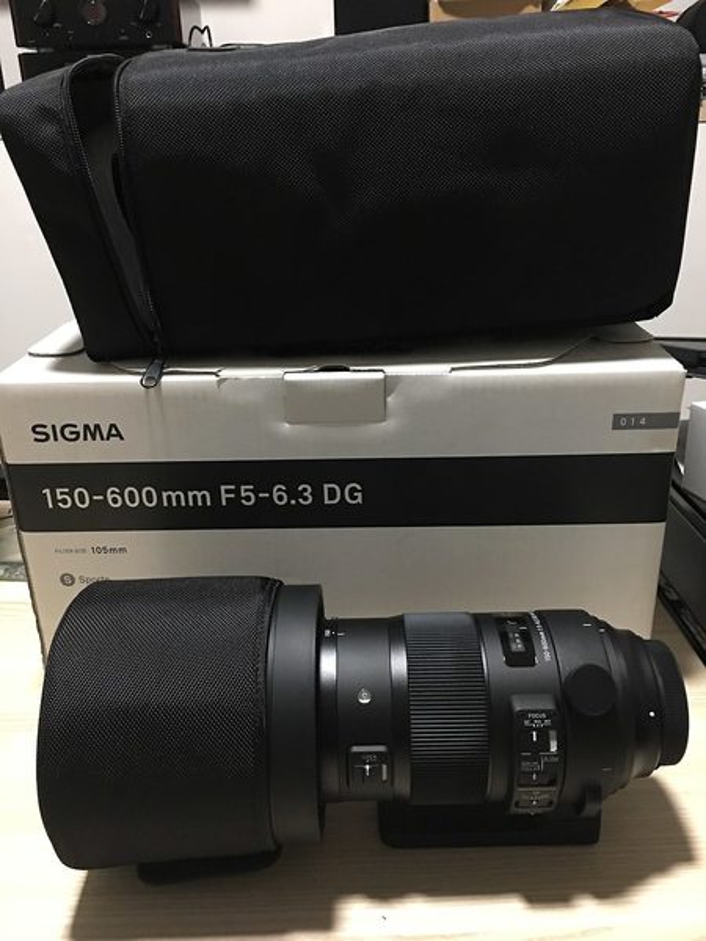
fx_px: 789
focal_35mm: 29
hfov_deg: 48.2
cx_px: 353
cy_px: 470
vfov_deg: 61.7
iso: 160
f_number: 2.2
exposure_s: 1/8
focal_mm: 4.15
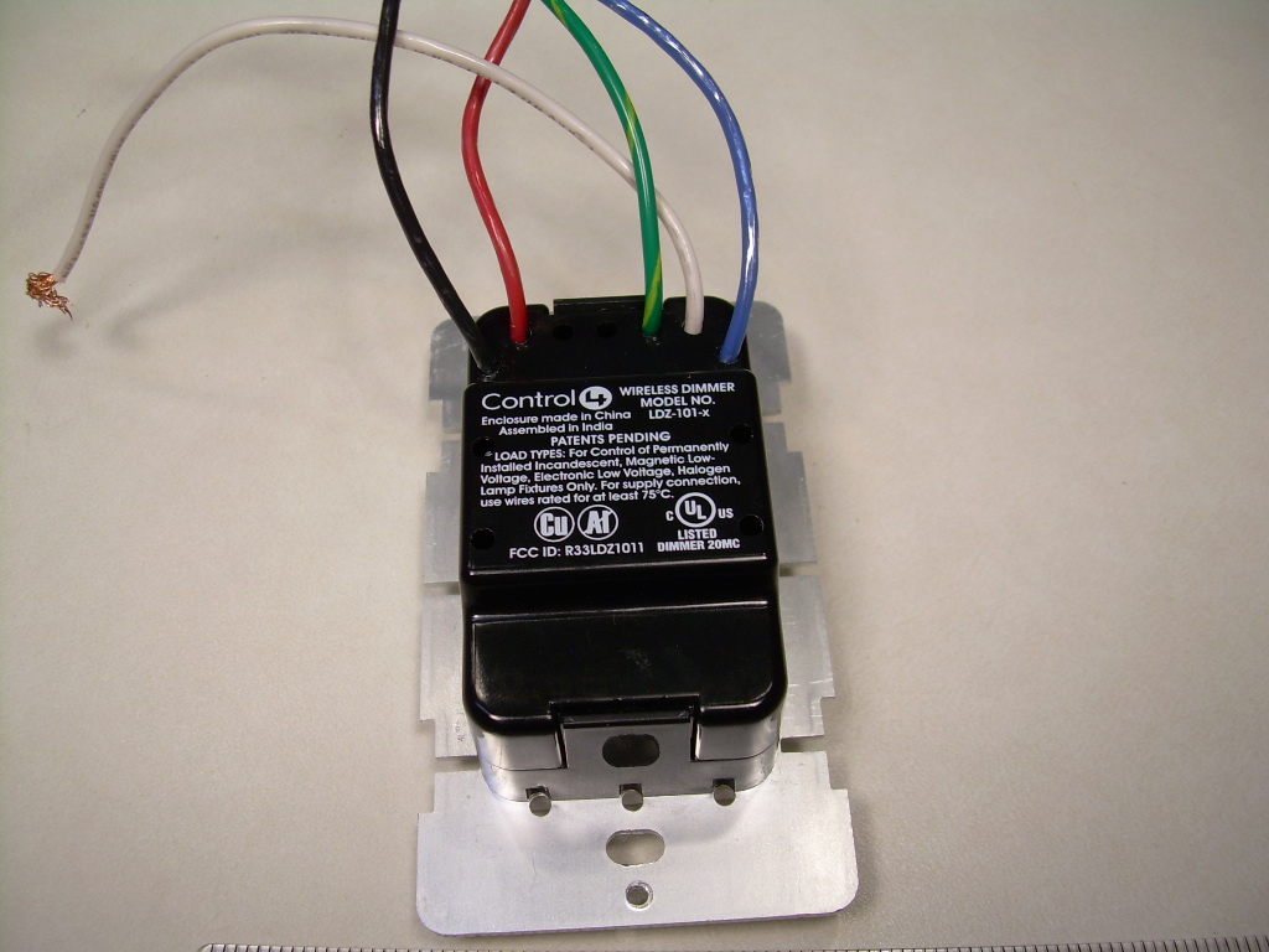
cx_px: 634
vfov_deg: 37.7
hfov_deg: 49.0
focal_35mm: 38
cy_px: 476
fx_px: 1393
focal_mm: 6.3
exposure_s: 1/77.8
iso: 50
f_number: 2.8
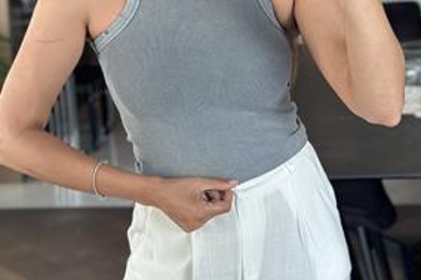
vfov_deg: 15.3
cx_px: 212
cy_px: 64
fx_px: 1040
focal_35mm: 89
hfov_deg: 22.9
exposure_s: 1/60
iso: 320
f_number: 1.78
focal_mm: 6.86
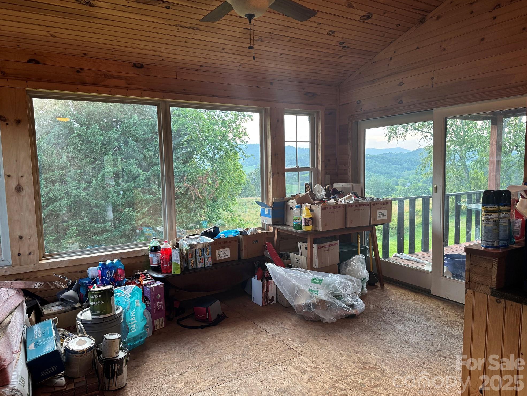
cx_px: 270
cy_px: 199
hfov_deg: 69.4
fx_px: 381
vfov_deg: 54.9
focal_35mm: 25
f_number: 1.78
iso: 160
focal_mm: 6.76
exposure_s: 1/120
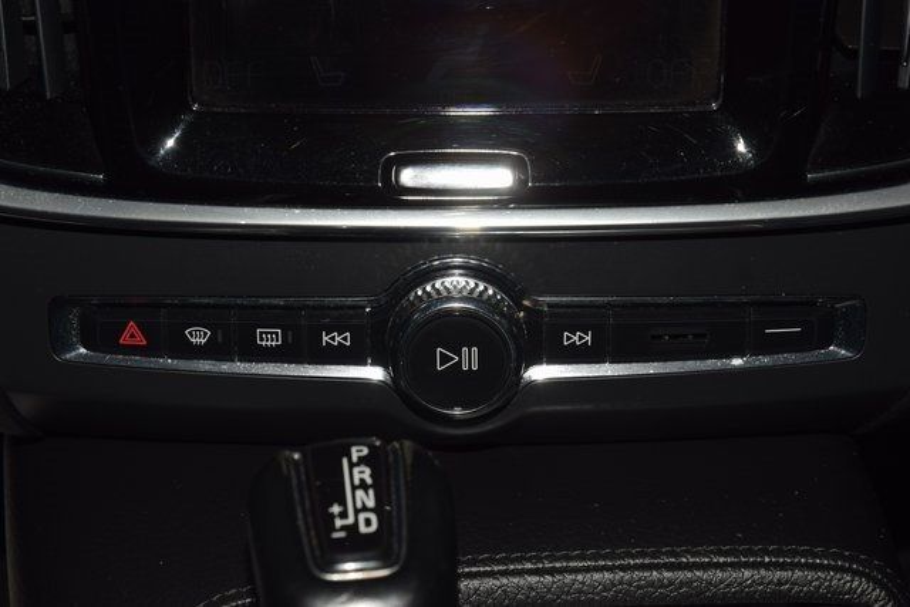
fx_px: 2655
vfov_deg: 13.0
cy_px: 304
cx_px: 455
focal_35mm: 105
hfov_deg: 19.5
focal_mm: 70
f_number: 8
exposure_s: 1/125
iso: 100
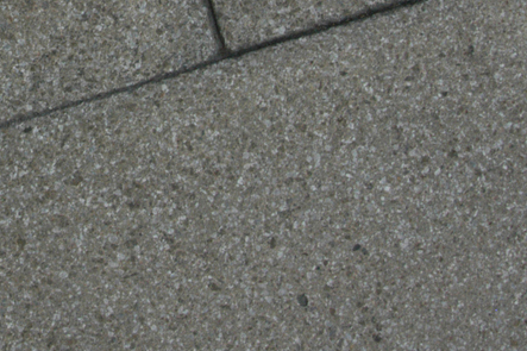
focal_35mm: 102
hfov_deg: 18.9
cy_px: -103
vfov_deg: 13.0
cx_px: -105
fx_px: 1493
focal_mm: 24
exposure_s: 1/13
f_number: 16
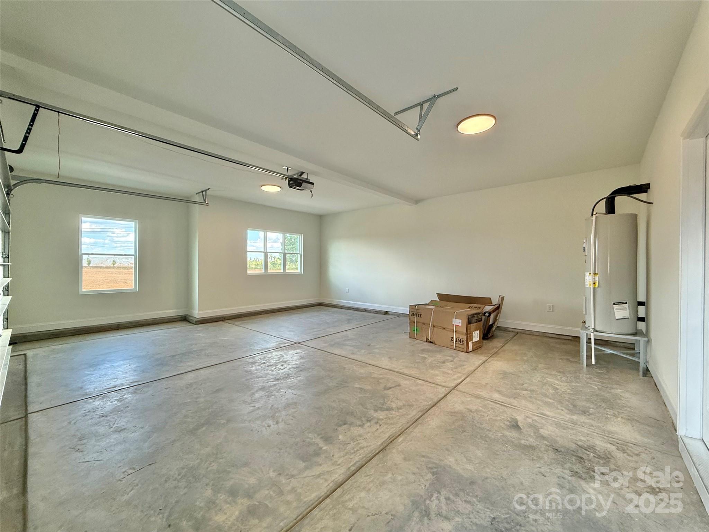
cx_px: 354
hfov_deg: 102.1
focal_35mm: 14
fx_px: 287
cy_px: 266
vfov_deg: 85.7
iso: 125
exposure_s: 1/99
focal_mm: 2.22
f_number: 2.2
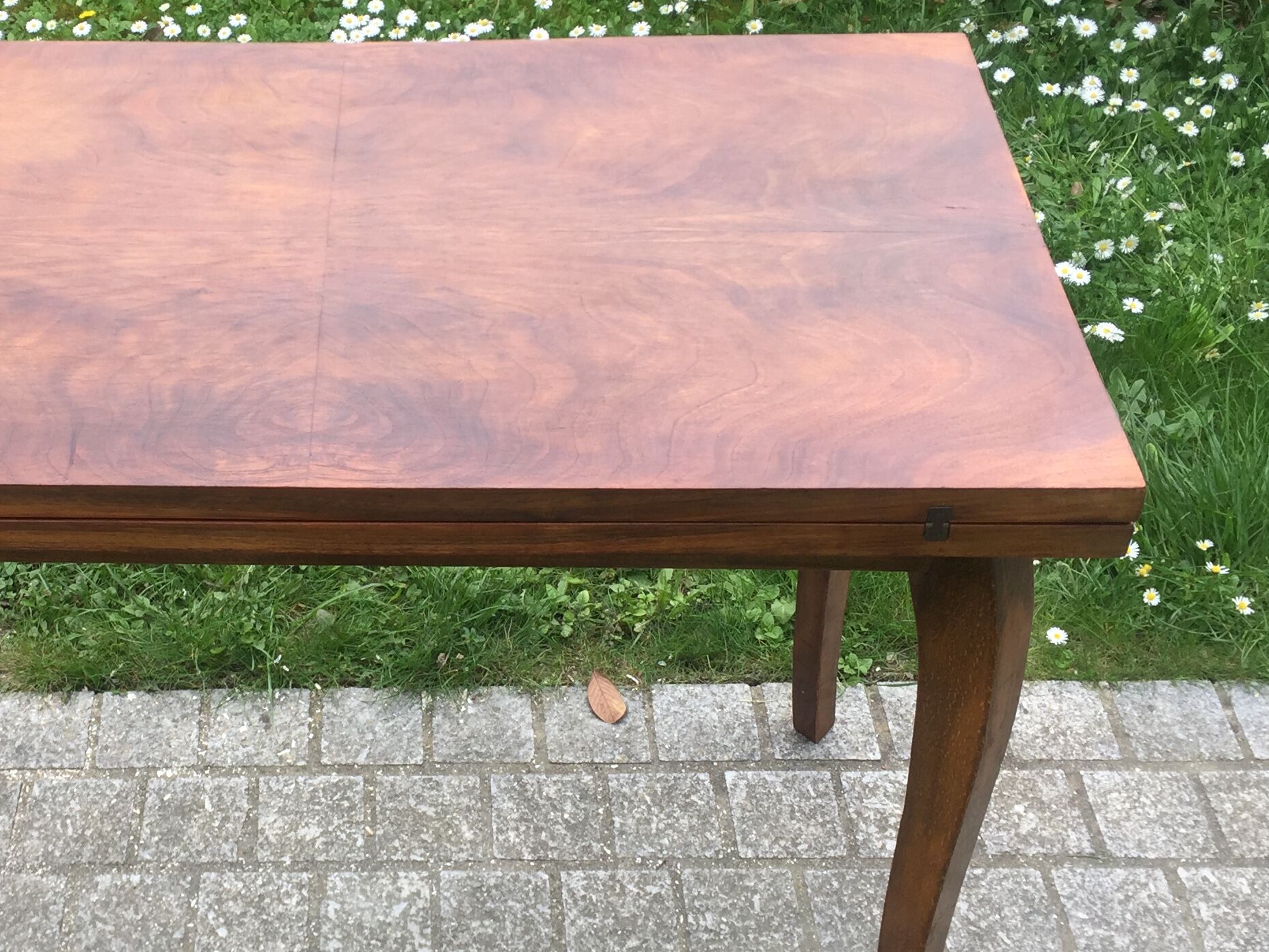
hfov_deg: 36.7
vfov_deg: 28.6
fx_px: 1870
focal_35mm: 51
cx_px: 333
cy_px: 492
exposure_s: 1/269
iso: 32
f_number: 2.2
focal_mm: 4.15
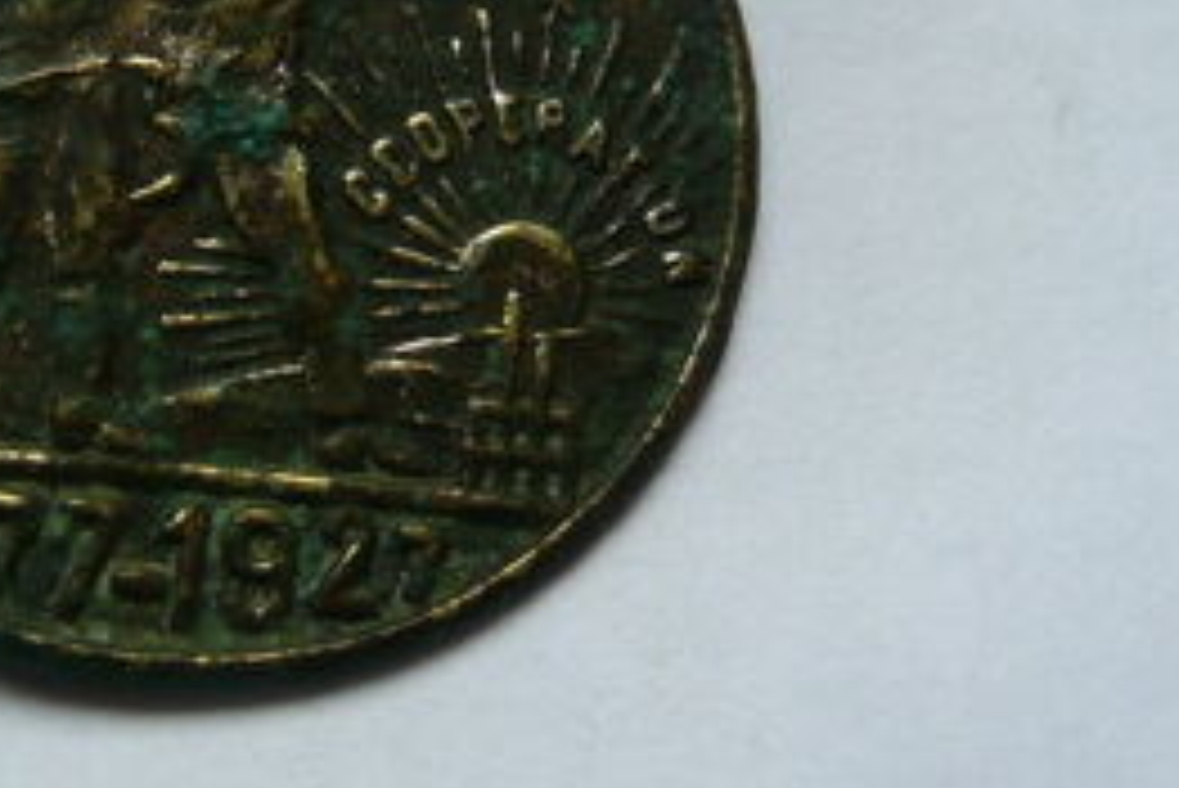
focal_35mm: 78
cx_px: 216
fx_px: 2556
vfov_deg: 17.4
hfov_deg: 25.5
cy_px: 194
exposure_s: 1/60
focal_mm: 5.5
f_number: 3.6
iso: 100
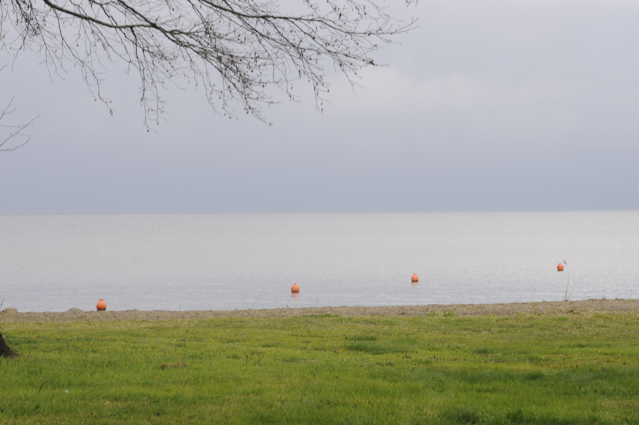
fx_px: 2217
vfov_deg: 10.9
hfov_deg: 16.4
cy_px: 212
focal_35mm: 125
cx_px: 320
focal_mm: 125
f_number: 22
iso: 250
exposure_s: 1/40
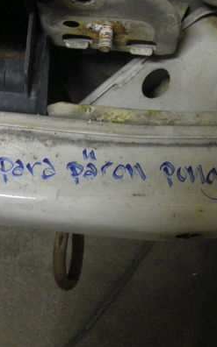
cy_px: 175
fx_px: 569
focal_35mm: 60
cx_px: 125
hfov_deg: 21.6
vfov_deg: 34.0
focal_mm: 5.7
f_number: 2.8
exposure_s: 1/30
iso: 400
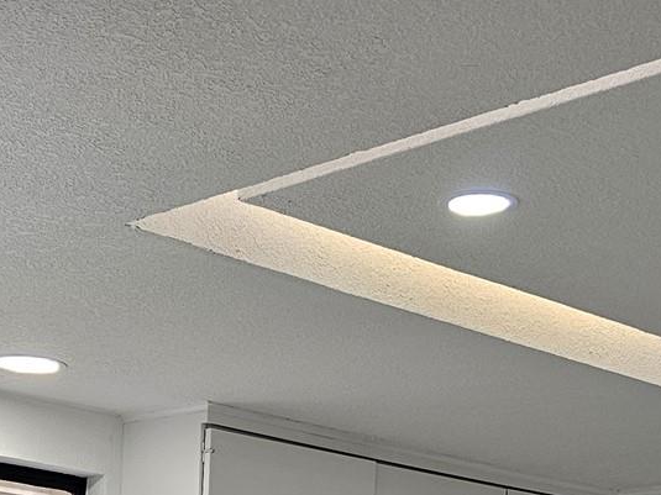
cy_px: 909
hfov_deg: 22.1
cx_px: 194
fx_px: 1680
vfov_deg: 14.6
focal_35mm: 88
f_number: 1.7
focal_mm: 6.3
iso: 100
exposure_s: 1/120
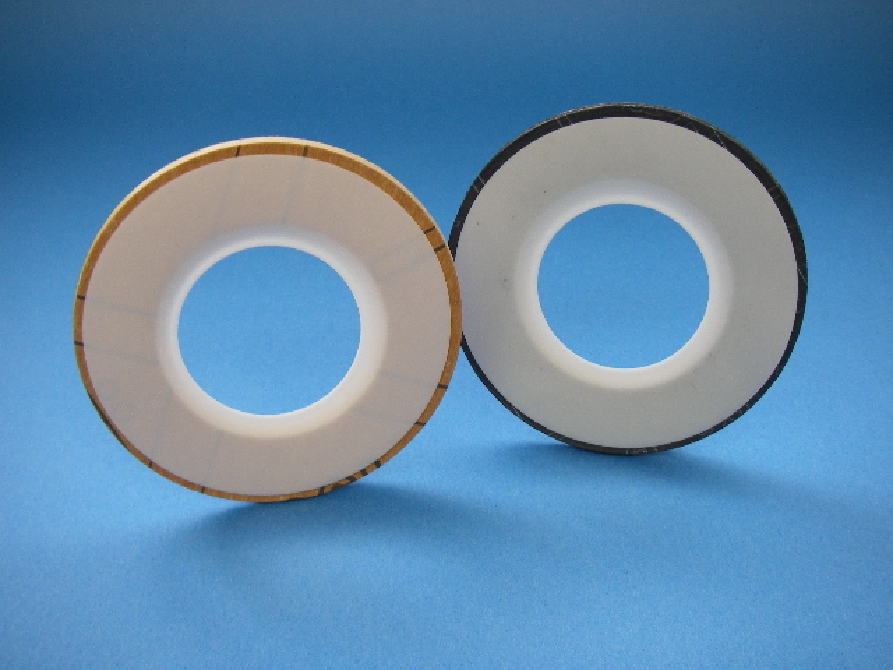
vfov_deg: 37.7
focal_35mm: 38
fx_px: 980
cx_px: 446
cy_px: 335
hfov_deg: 49.0
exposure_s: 1/50
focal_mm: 6.3
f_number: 3.3
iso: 80
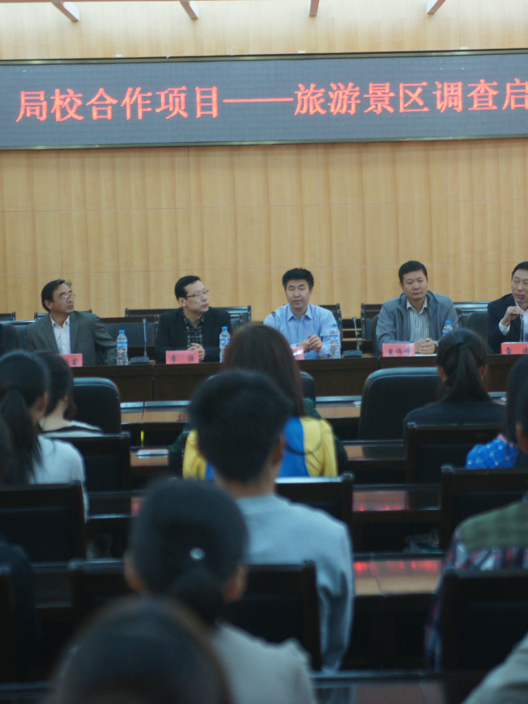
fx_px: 2074
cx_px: 299
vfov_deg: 19.3
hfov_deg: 14.5
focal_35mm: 102
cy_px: 352
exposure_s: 1/60
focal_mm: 70
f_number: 2.8
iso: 800
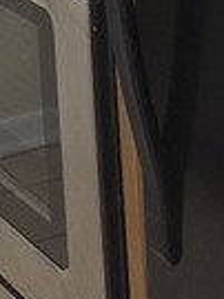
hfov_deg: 8.0
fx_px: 1590
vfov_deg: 10.5
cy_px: -122
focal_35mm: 184
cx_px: -42
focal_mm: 5.4
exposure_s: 1/24
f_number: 1.8
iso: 125
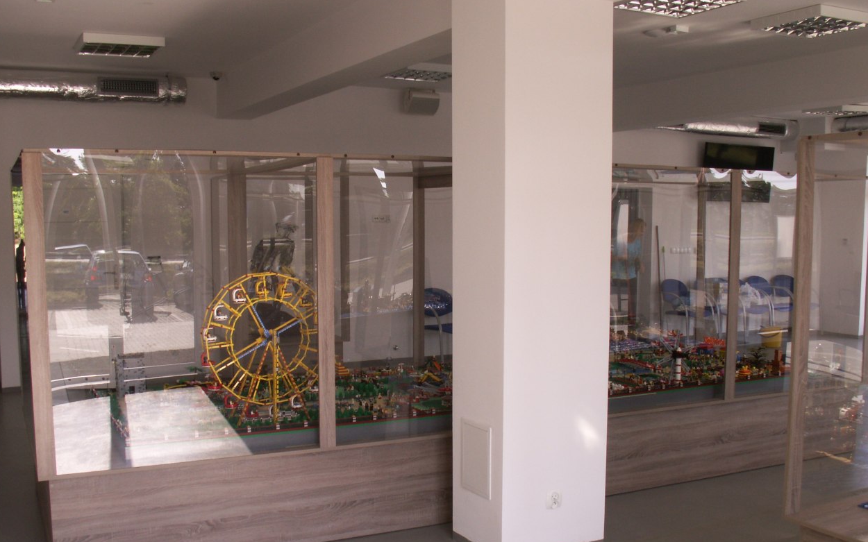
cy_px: 317
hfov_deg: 51.5
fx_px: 899
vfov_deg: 33.5
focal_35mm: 38
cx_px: 435
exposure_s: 1/50
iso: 50
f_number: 6.3
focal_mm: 5.86
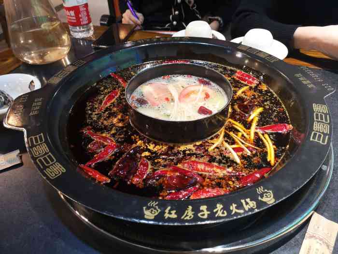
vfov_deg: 51.4
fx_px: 264
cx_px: 169
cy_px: 127
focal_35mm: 27
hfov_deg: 65.3
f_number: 1.8
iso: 320
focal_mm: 3.95
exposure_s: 1/33.3
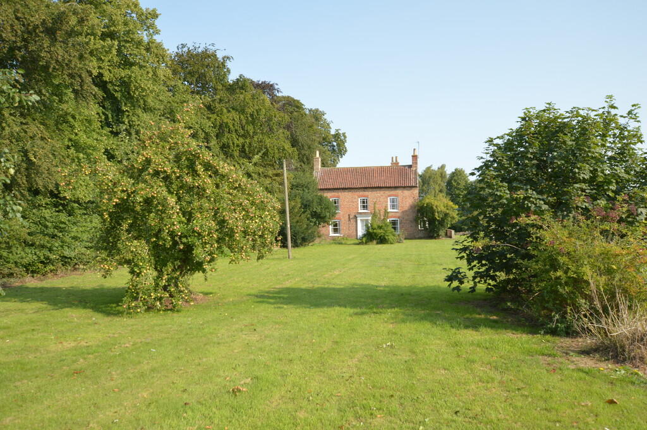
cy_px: 215
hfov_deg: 62.0
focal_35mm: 30
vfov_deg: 43.5
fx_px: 539
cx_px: 324
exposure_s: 1/200
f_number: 8
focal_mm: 20
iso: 200
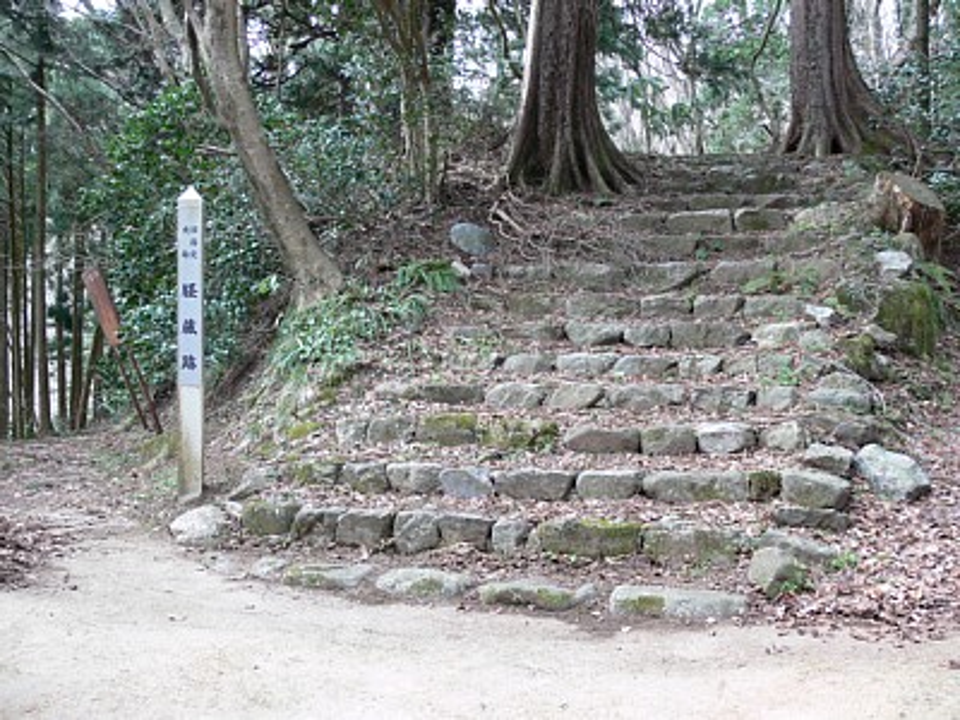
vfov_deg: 40.7
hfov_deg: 52.6
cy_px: 360
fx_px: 971
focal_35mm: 35
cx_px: 480
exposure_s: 1/40
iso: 80
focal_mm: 7.4
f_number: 2.8
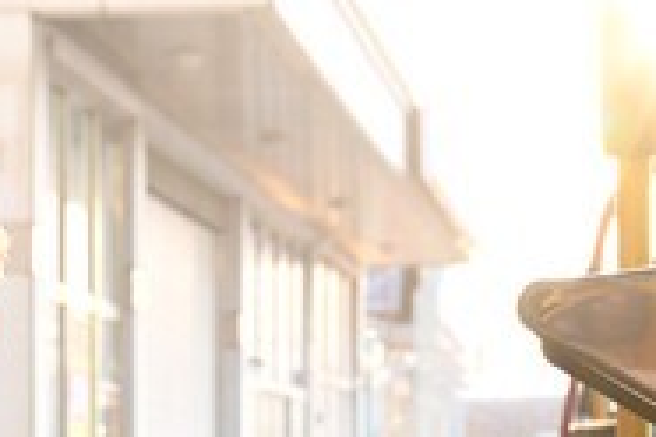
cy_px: 678
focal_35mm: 158
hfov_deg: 12.9
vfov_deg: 8.5
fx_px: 2879
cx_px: 60
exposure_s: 1/200
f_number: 5.6
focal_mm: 49
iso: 1000
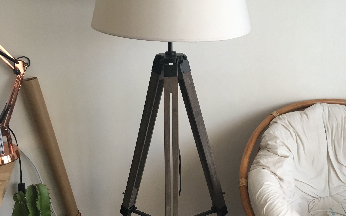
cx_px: 177
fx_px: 396
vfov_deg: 30.2
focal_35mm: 42
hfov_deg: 47.2
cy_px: 150
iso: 50
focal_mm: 4.15
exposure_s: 1/33
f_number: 2.2
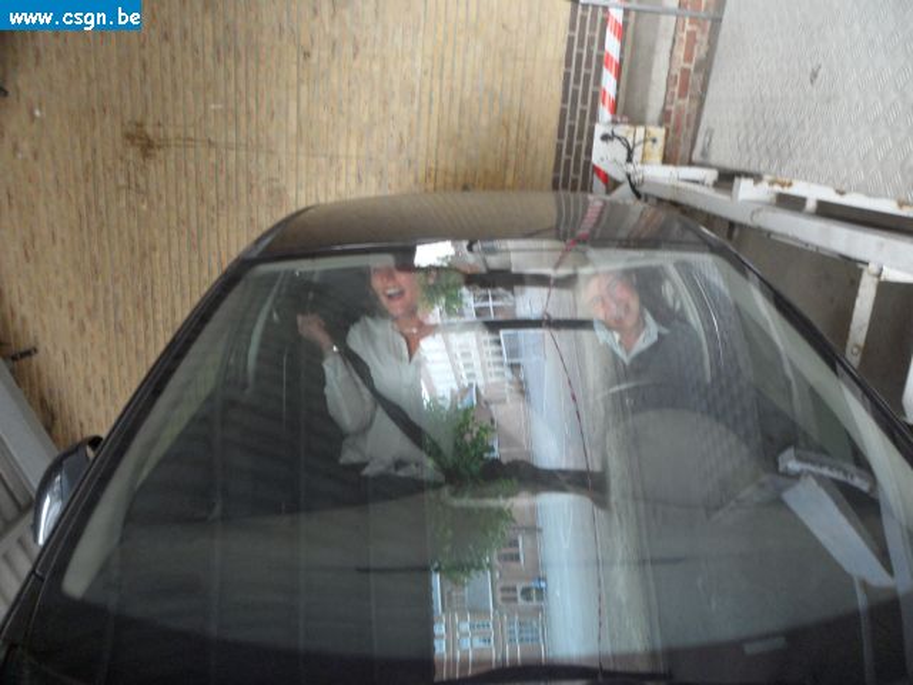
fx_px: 712
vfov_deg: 51.4
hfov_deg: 65.3
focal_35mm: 27
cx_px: 456
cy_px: 342
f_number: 3.5
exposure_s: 1/45
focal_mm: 4.9
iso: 160
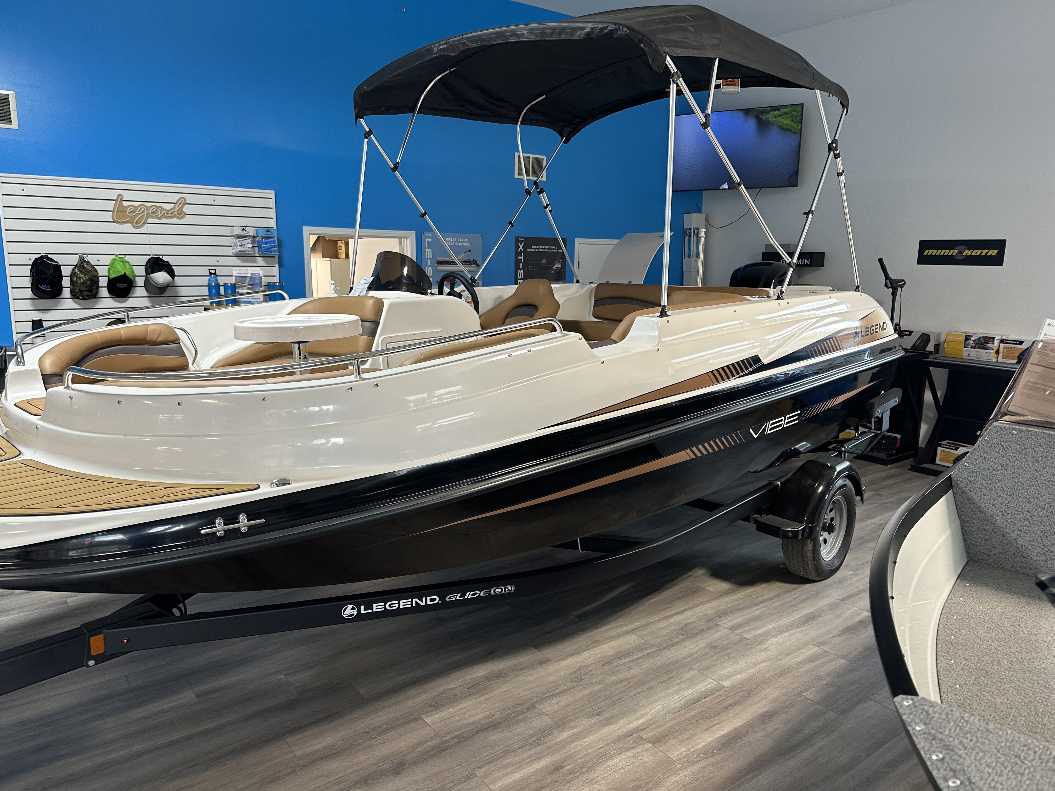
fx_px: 731
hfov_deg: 71.6
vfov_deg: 56.8
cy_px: 396
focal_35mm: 24
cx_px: 528
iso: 125
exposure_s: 1/60
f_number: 1.78
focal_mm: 6.86
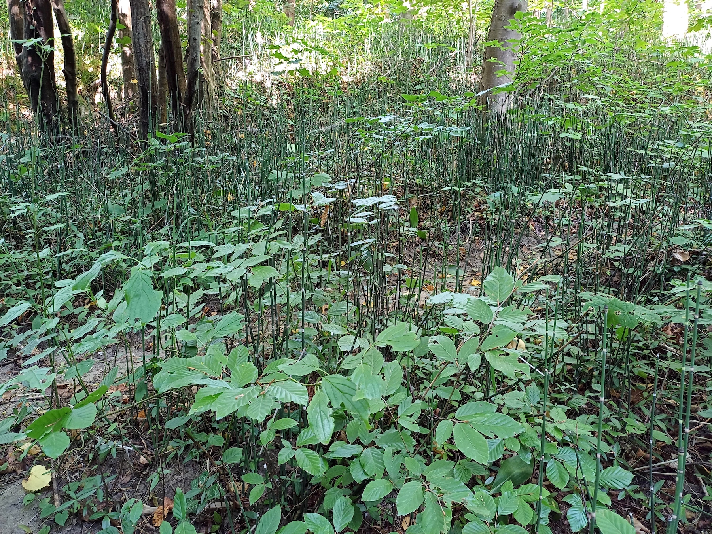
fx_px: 514
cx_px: 356
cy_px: 267
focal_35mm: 25
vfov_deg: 54.9
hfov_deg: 69.4
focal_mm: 4.65
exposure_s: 1/50
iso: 320
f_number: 1.8
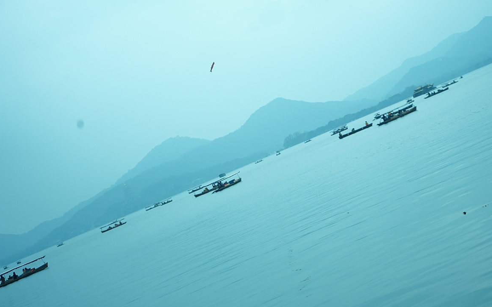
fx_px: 1059
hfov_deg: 26.1
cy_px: 154
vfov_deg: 16.5
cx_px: 264
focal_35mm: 79
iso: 250
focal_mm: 70
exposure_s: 1/640
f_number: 5.6
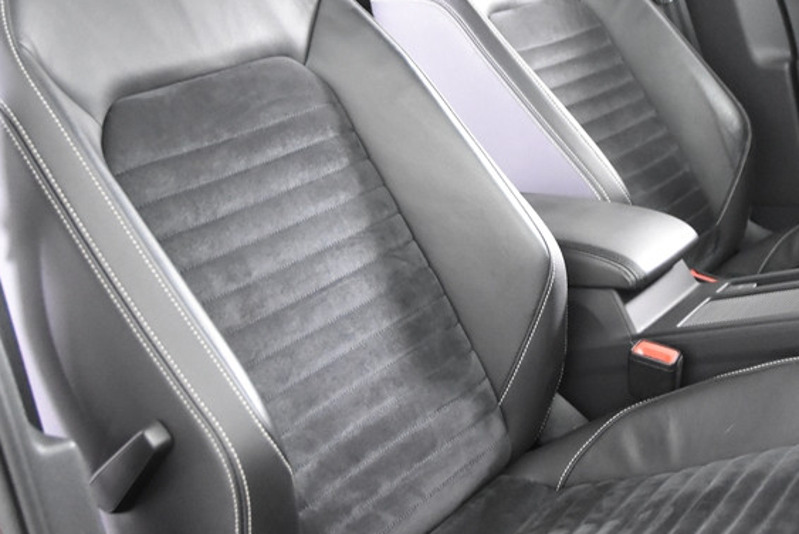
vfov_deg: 22.6
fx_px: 1332
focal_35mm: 60
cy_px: 211
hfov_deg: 33.0
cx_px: 555
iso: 5000
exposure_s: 1/30
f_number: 3
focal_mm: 22
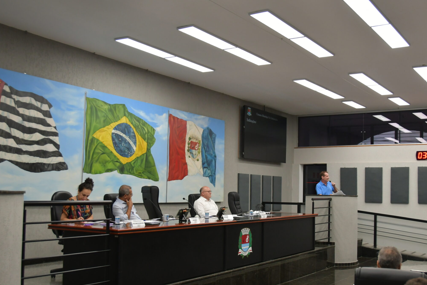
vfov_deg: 31.8
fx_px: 498
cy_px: 165
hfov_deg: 46.2
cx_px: 252
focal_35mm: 42
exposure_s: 1/200
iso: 800
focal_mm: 22
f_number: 3.8
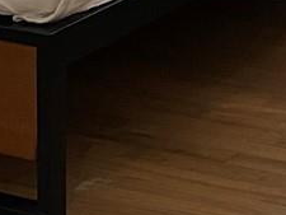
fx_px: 1529
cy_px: -248
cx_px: 435
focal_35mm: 185
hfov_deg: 10.3
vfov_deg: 7.6
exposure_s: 1/60
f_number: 1.8
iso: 160
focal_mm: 4.25
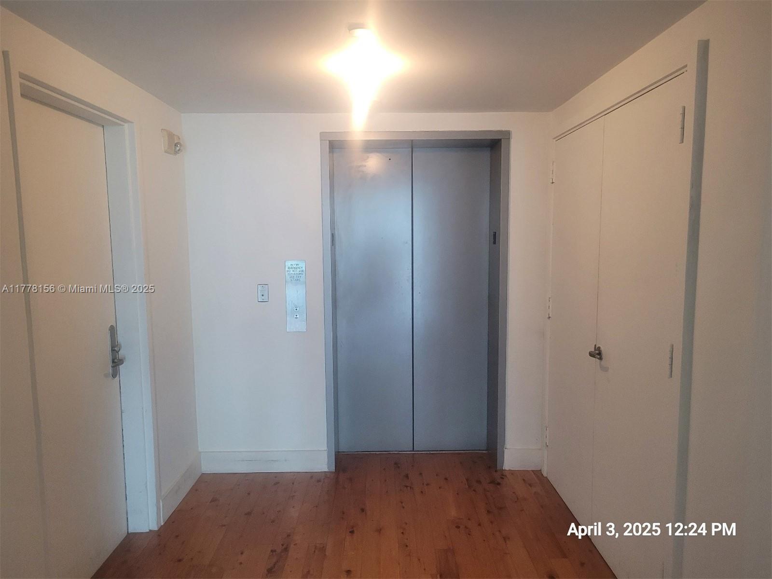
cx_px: 386
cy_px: 290
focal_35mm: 26
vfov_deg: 53.1
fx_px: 580
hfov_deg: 67.3
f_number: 1.8
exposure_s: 1/120
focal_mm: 5.4
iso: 320
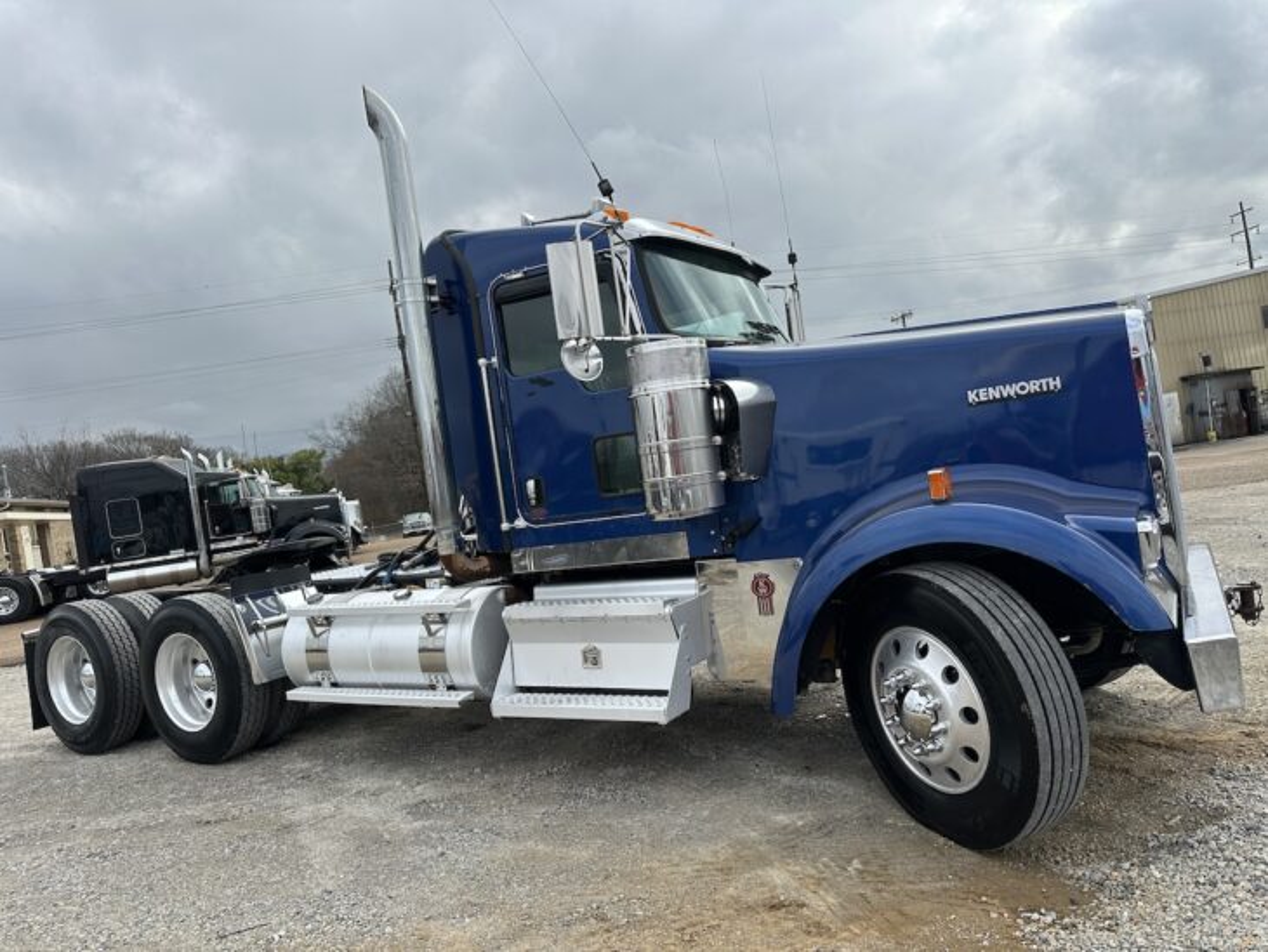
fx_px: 879
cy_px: 476
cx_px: 634
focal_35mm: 24
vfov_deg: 56.8
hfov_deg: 71.6
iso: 80
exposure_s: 1/2882
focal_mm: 6.86
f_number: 1.78
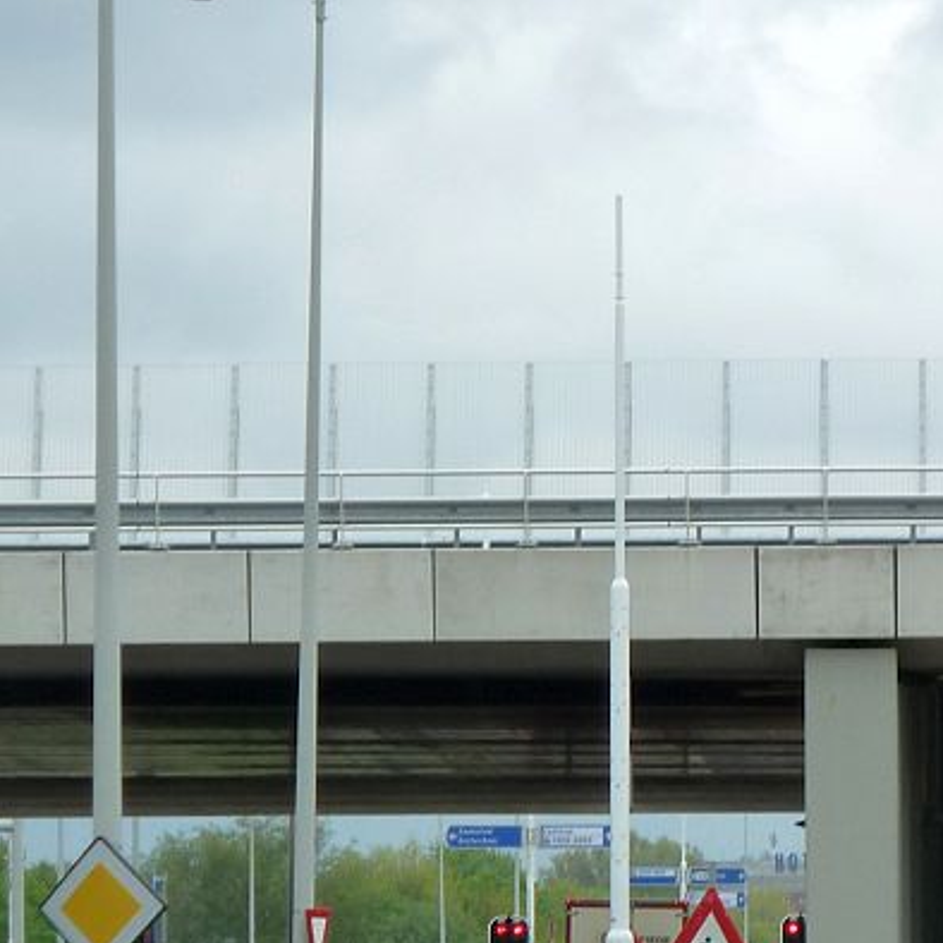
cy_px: 534
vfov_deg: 5.2
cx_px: 802
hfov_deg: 5.2
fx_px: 10417
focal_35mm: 338
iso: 125
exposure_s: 1/200
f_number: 4.5
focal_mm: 24.1
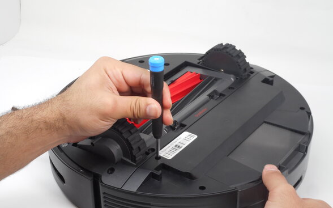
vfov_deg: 20.6
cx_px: 167
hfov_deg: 32.5
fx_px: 572
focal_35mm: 63
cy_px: 117
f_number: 5.1
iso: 160
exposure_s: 1/30
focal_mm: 10.5
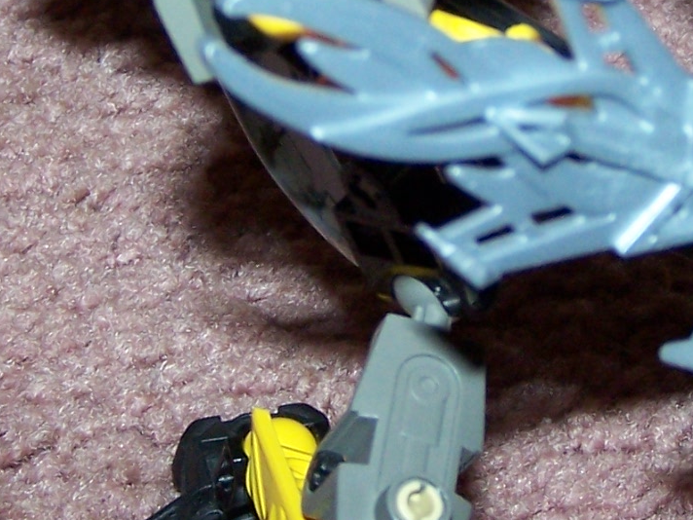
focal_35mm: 123
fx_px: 2462
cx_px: 471
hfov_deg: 16.0
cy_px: 143
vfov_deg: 12.0
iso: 140
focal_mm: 6.3
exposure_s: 1/60
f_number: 2.8
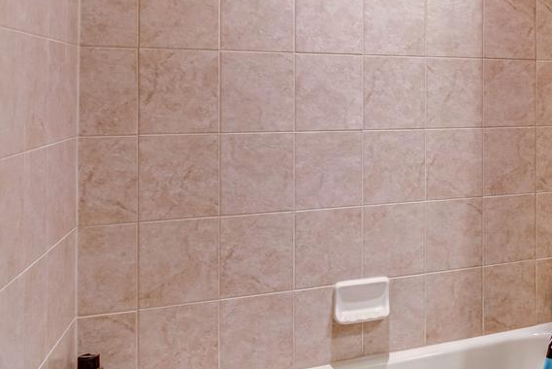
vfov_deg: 30.7
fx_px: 660
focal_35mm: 43
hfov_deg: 34.7
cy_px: 89
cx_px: 684
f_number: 8
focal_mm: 17
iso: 400
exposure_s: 1/10
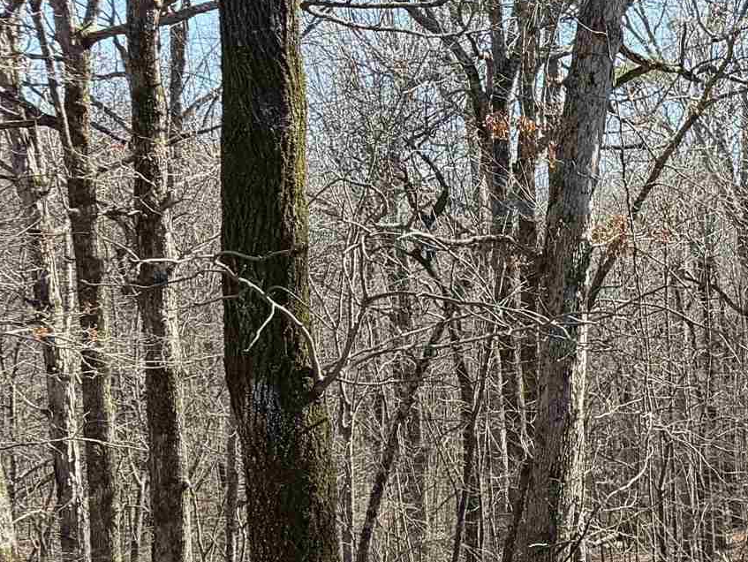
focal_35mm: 87
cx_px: 1355
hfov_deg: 17.9
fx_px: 1881
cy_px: 399
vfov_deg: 16.9
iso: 100
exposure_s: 1/1464
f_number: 1.78
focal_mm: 6.76
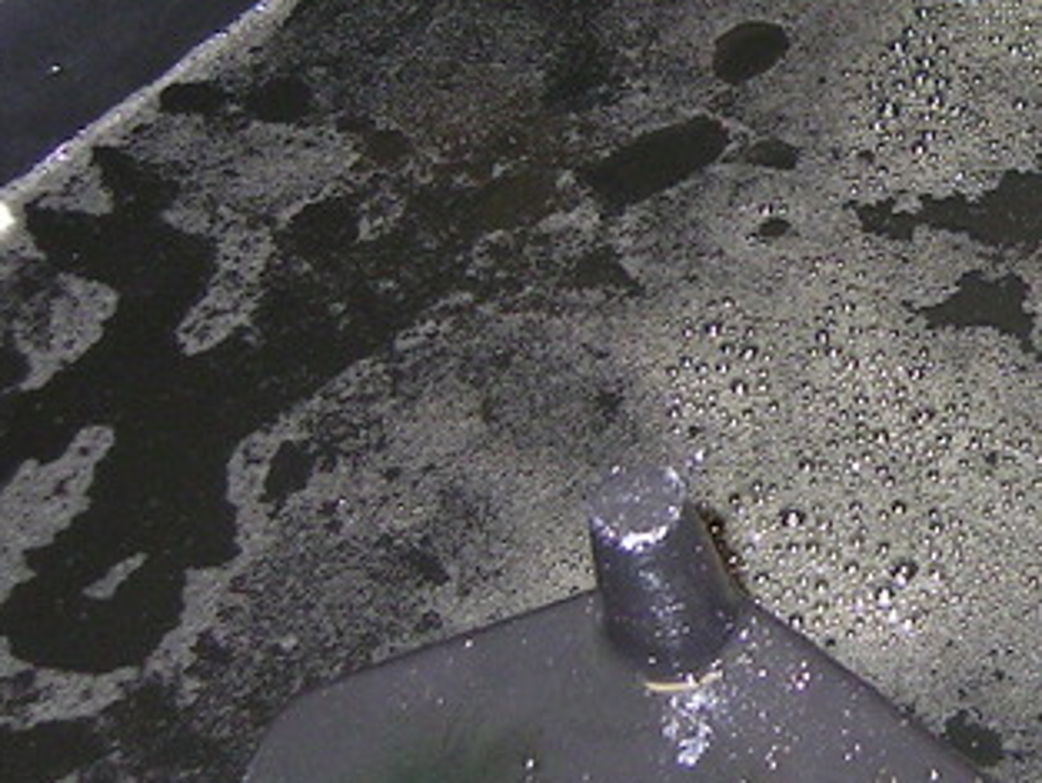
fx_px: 2770
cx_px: 1049
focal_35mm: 92
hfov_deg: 20.6
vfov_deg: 16.1
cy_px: 310
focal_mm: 5.6
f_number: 2.8
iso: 100
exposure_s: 1/30
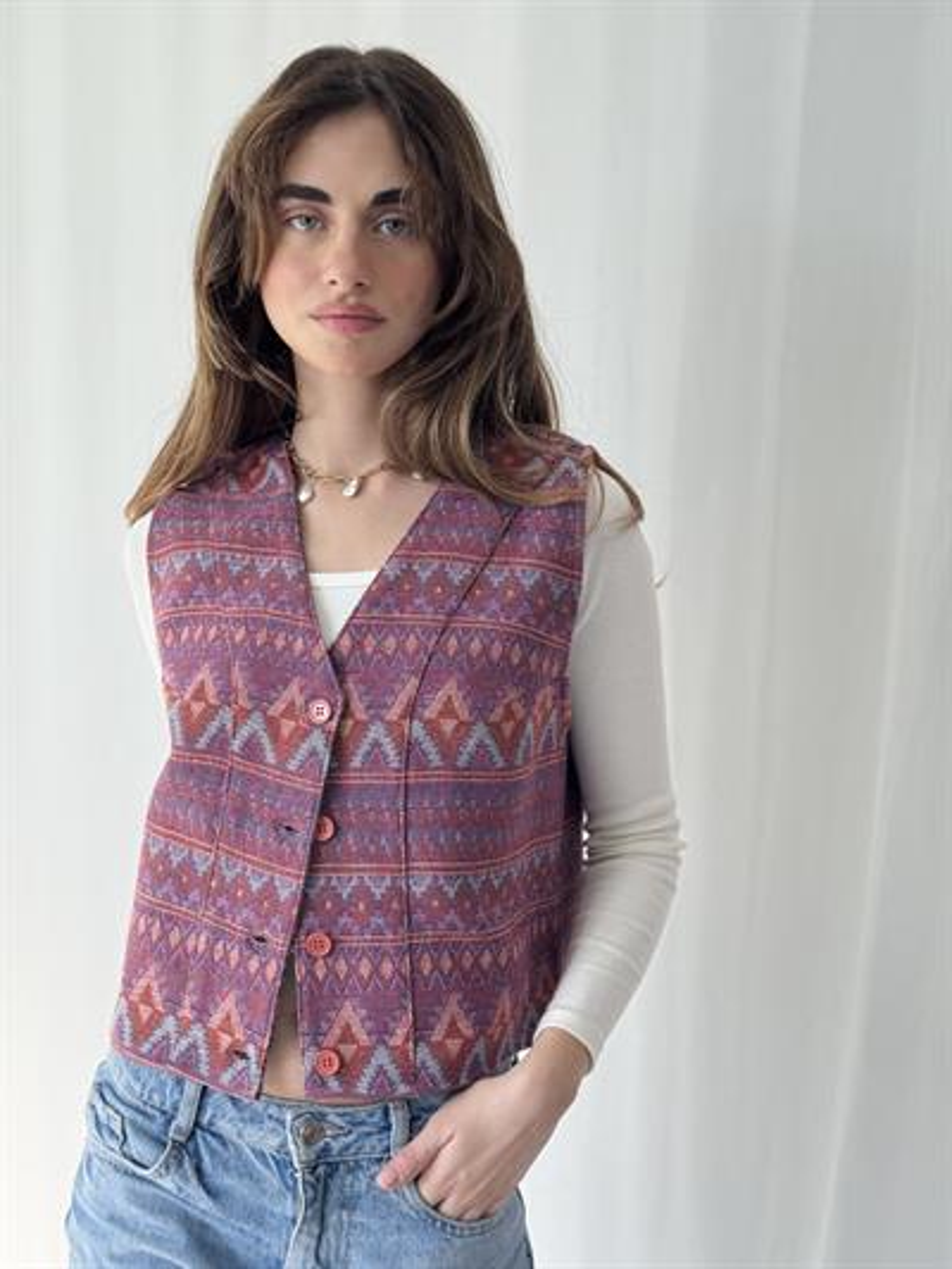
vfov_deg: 39.6
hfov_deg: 30.3
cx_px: 476
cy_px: 634
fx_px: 1759
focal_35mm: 48
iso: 64
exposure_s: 1/262
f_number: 1.78
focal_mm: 6.76
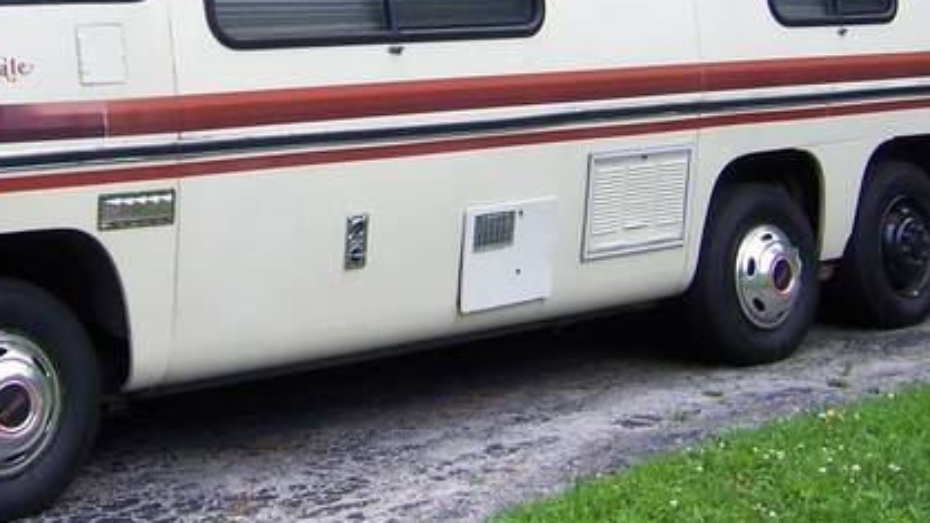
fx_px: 1874
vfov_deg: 15.6
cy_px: 2
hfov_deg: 27.6
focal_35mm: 76
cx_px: 267
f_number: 2.8
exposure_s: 1/160
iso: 80
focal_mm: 6.2
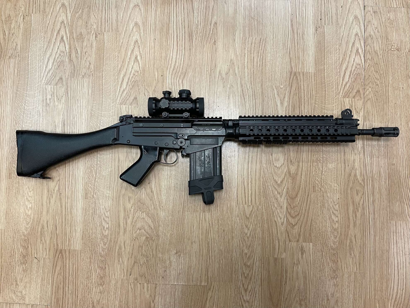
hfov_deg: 67.3
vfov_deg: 53.0
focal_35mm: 26
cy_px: 154
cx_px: 205
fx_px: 308
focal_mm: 5.1
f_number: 1.6
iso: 80
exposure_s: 1/50
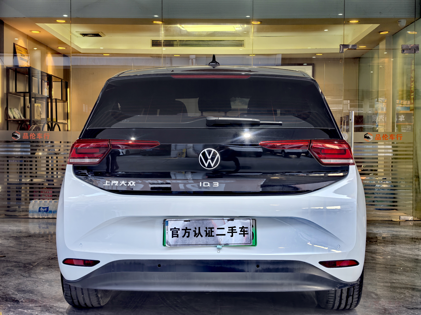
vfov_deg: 27.0
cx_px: 210
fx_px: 657
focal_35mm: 54
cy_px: 158
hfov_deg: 35.5
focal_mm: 6.98
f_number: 2
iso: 50
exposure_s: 1/100
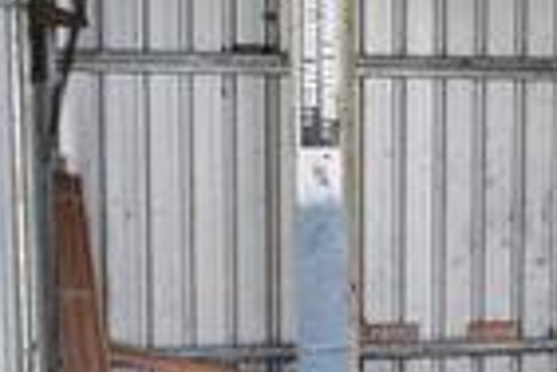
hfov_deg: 23.2
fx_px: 1238
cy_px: 208
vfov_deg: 17.1
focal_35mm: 80
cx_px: 676
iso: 800
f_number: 1.7
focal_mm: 10.9
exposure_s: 1/60
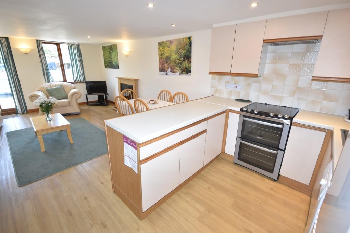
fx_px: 146
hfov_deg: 100.4
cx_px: 175
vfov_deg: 77.3
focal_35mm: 15
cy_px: 116
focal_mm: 10
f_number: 4
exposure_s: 1/60
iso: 450
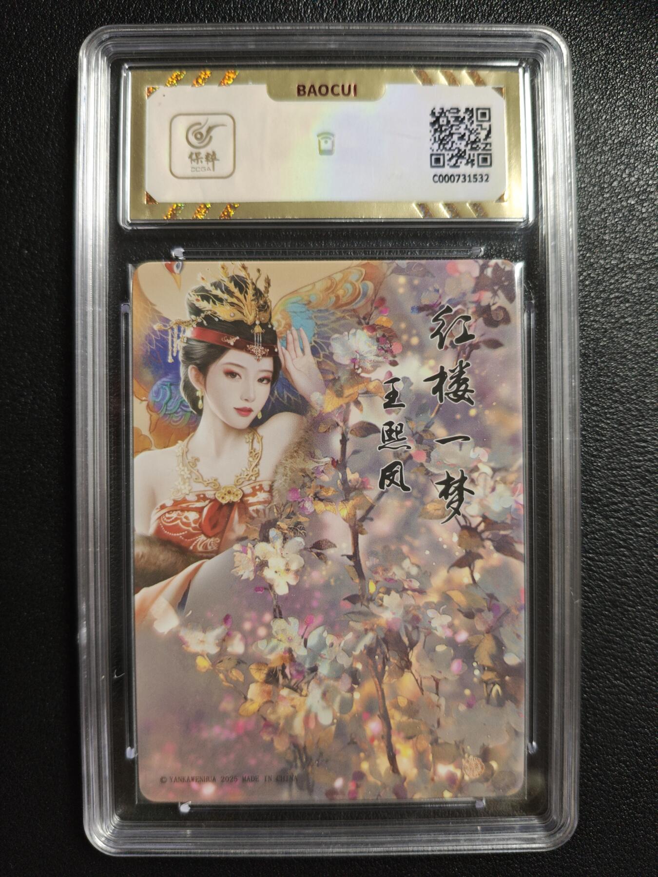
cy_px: 438
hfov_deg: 53.1
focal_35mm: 26
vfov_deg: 67.3
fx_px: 659
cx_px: 329
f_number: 1.5
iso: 320
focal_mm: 4.94
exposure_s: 1/100
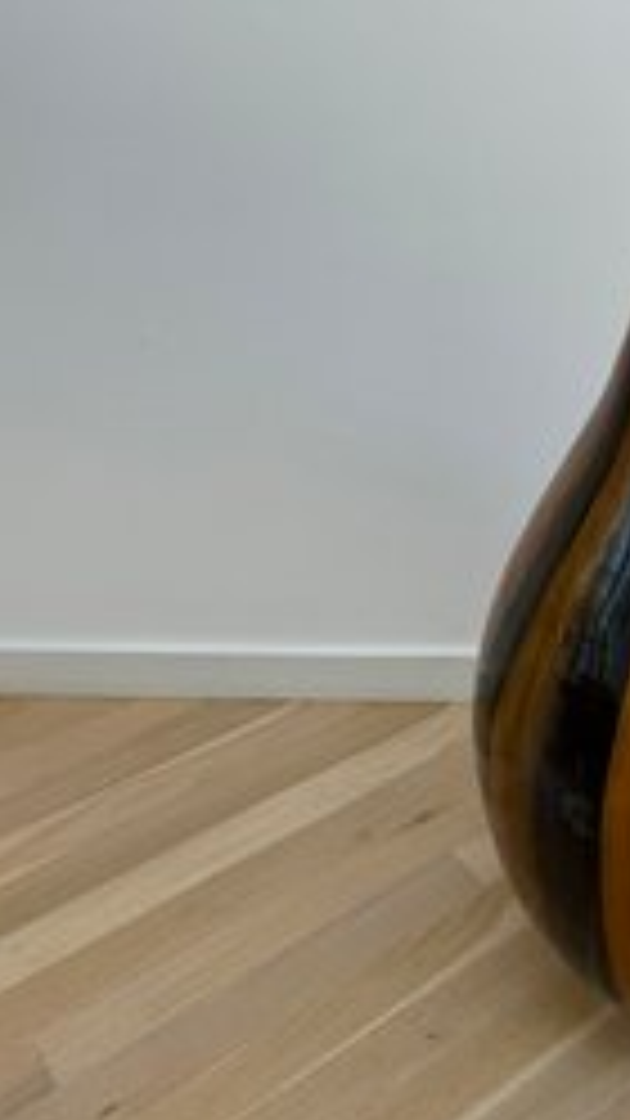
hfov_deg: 28.3
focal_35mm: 36
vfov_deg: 55.3
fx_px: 1069
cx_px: 767
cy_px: 573
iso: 80
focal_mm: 6.76
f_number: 1.78
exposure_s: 1/379
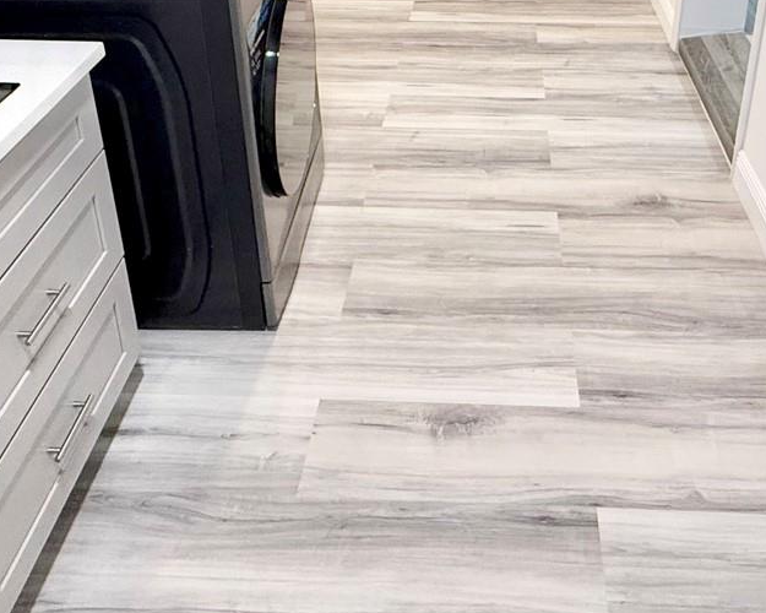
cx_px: 476
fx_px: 793
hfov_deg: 51.0
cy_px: -47
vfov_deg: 36.4
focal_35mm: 35
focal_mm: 2.22
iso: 320
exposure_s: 1/120
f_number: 2.2
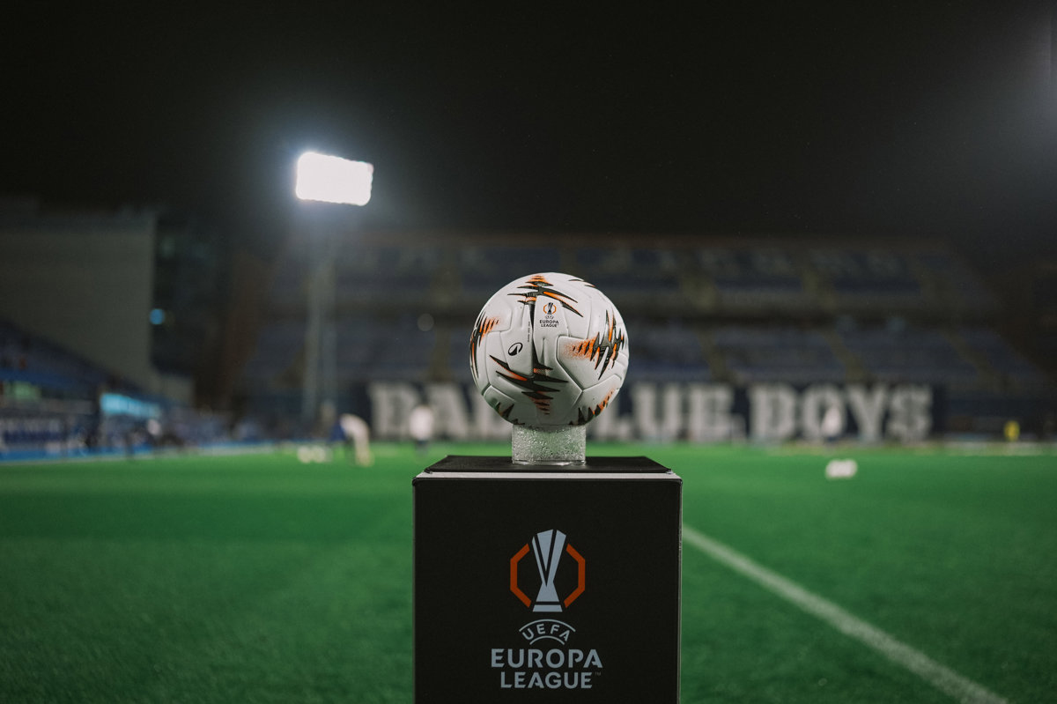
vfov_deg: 37.8
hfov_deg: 54.5
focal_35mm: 35
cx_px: 528
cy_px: 352
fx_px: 1027
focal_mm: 35
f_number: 1.4
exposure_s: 1/2000
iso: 1600
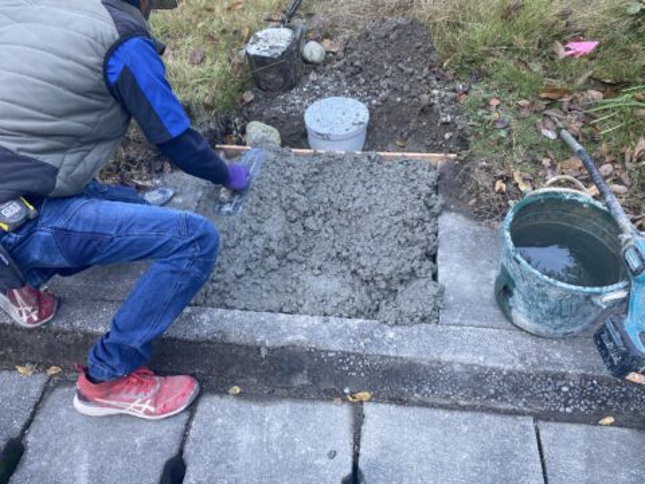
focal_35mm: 26
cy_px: 242
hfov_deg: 67.3
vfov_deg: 53.1
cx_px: 322
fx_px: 484
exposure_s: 1/122
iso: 50
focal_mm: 4.25
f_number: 1.8
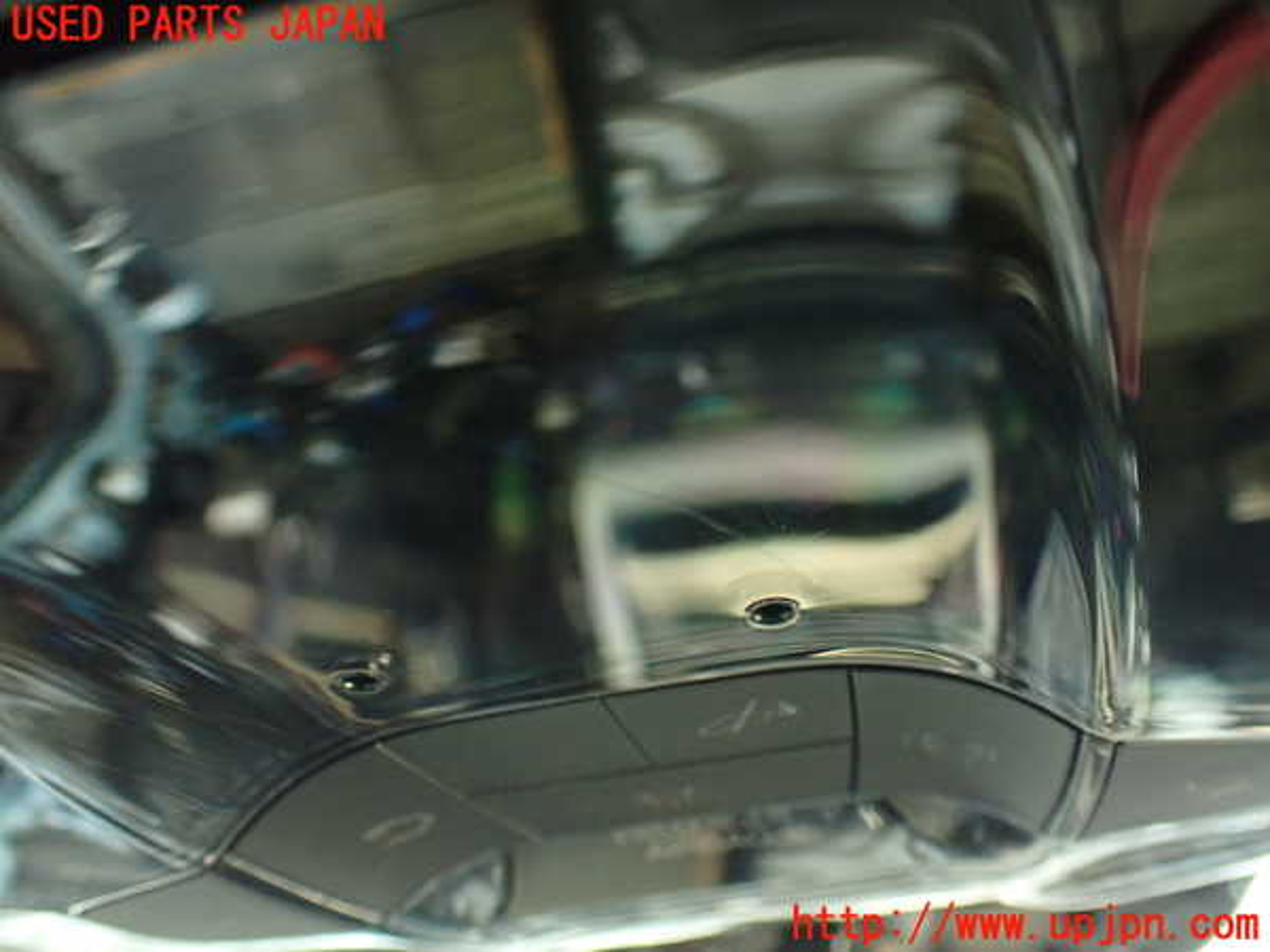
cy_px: 476
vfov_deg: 44.2
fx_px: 1174
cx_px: 635
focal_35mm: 32
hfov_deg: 56.8
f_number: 2.4
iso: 800
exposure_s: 1/25
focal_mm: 5.79
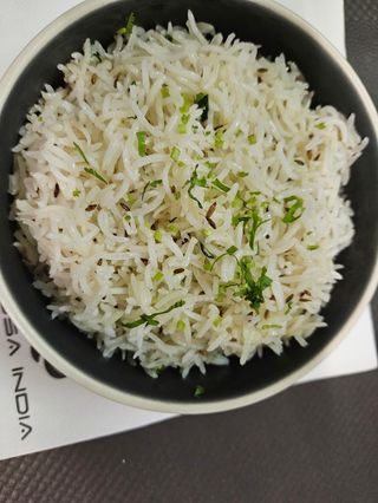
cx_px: 189
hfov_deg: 58.9
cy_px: 252
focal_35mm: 23
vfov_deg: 73.9
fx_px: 335
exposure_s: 1/50
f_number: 1.8
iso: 500
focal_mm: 5.4
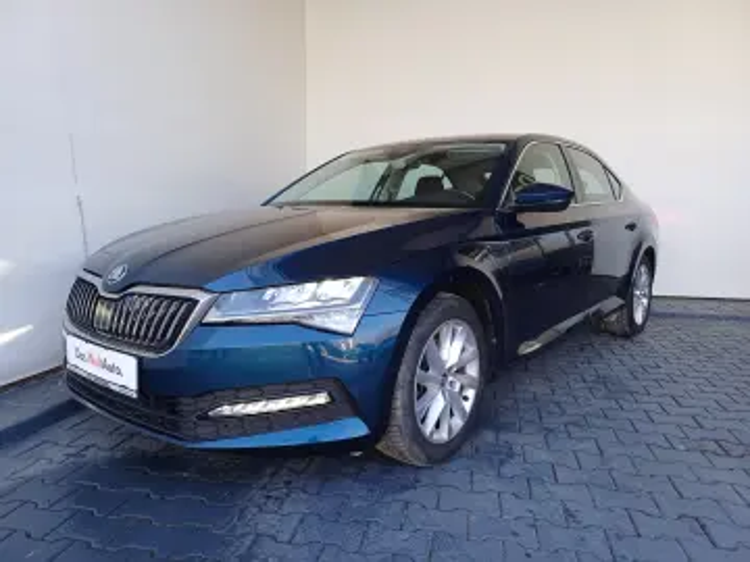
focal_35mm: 25
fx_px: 542
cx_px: 375
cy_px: 281
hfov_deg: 69.4
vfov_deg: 54.9
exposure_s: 1/100
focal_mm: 4.65
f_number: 1.8
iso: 50
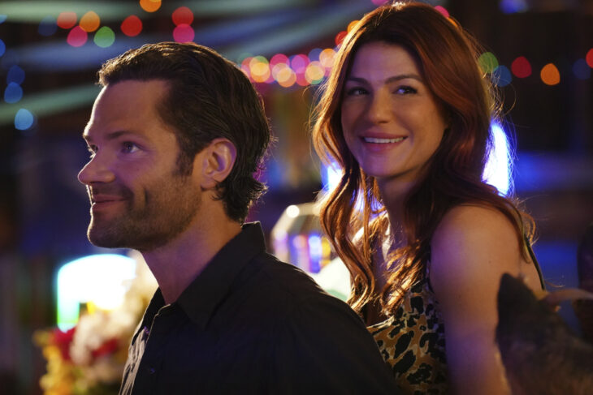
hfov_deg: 12.7
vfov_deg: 8.5
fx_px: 2669
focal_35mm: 162
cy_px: 198
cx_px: 296
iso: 12800
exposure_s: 1/200
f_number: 4.5
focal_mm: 162
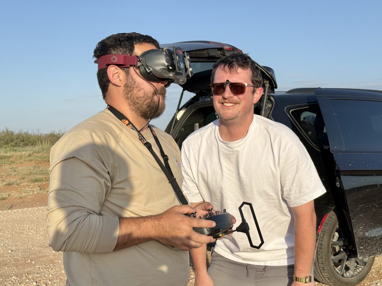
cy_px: 143
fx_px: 530
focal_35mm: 48
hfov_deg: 39.7
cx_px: 191
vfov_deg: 30.3
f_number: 1.78
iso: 64
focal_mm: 6.76
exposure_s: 1/3378
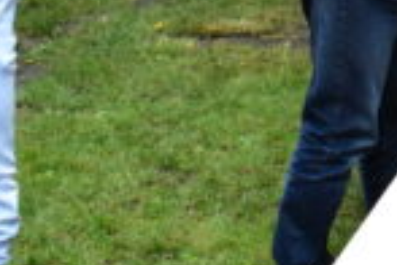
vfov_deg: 7.7
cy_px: -124
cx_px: 702
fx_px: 1920
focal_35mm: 174
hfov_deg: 11.1
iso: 6400
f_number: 7.1
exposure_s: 1/2500
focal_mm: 27
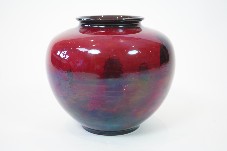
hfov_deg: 41.1
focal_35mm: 48
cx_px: 114
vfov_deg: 28.1
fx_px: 303
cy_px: 76
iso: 800
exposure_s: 1/30
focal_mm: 48
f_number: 5.6
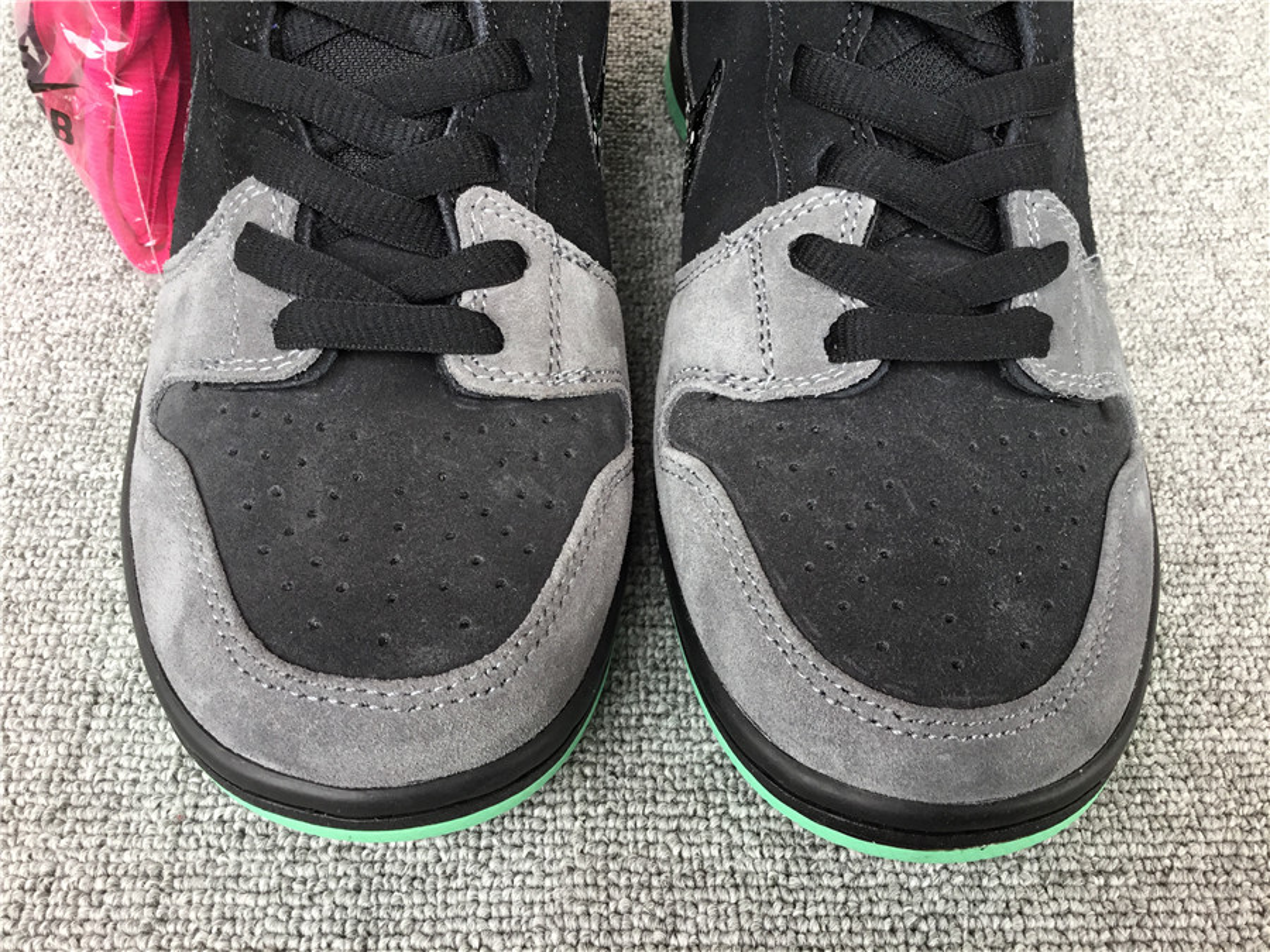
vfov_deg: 45.4
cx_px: 635
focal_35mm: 31
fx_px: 1137
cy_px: 476
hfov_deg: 58.4
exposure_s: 1/100
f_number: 2.4
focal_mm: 3.3
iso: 32
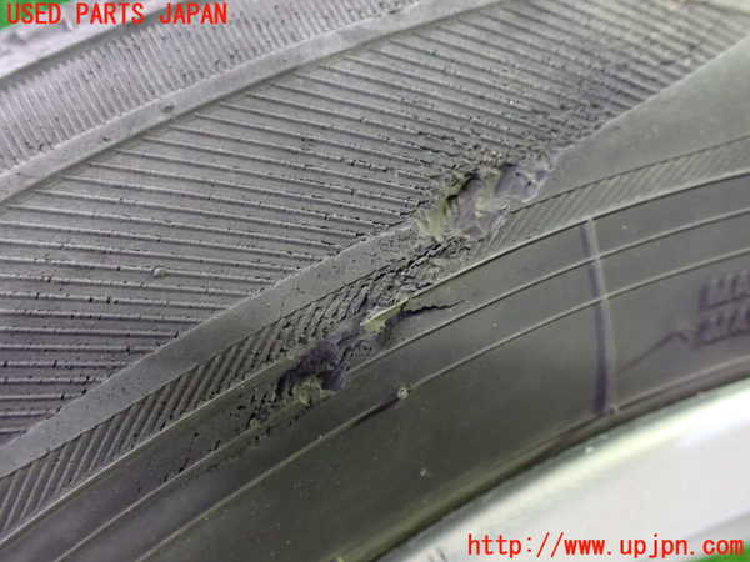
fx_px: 650
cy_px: 281
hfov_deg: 60.0
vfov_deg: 46.8
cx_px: 375
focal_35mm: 30
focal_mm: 5.4
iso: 1250
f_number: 2.3
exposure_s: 1/30
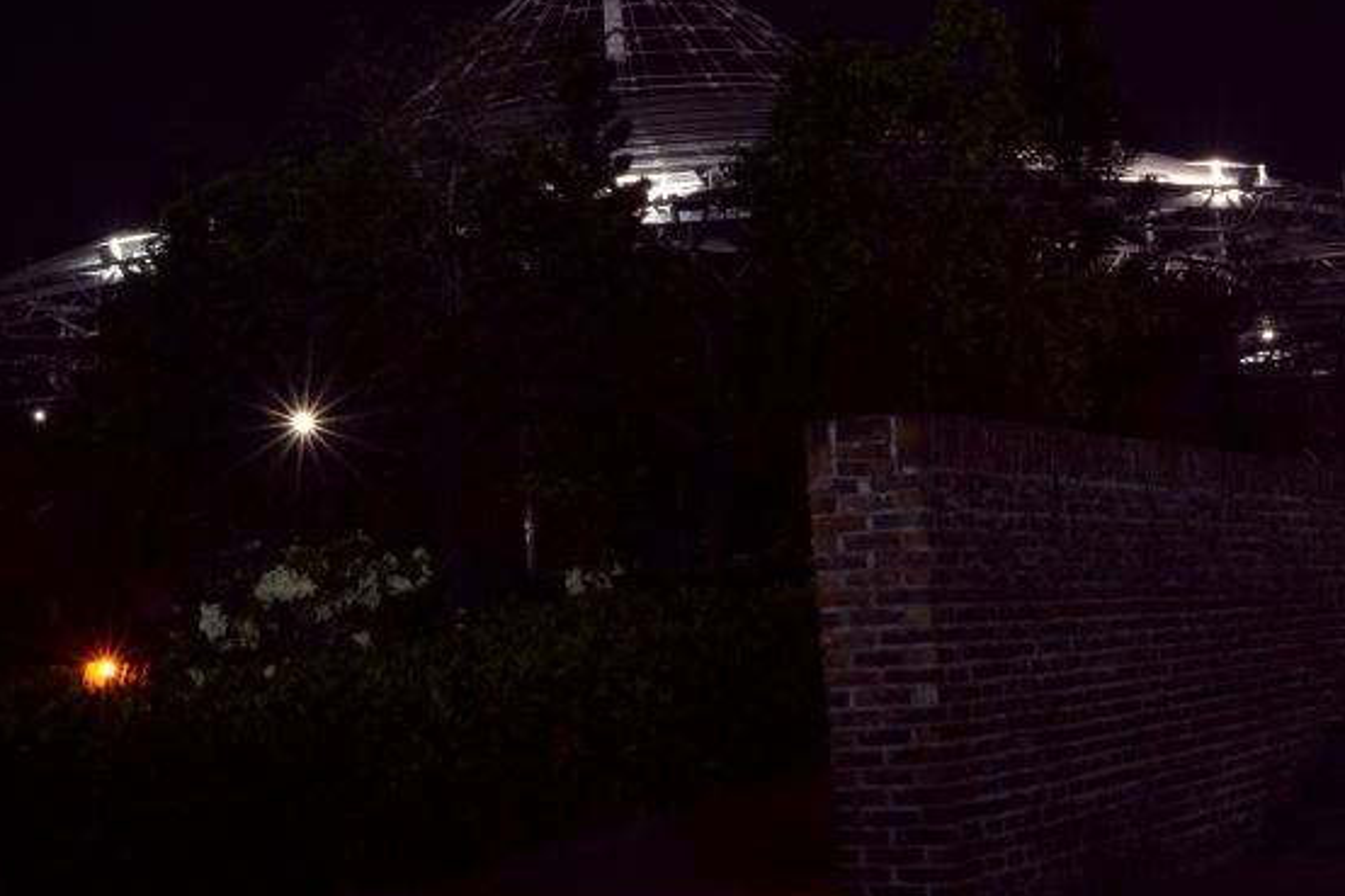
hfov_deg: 30.0
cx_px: 199
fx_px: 2428
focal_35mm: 65
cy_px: 368
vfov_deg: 20.9
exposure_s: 12.4
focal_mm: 24
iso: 100
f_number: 22
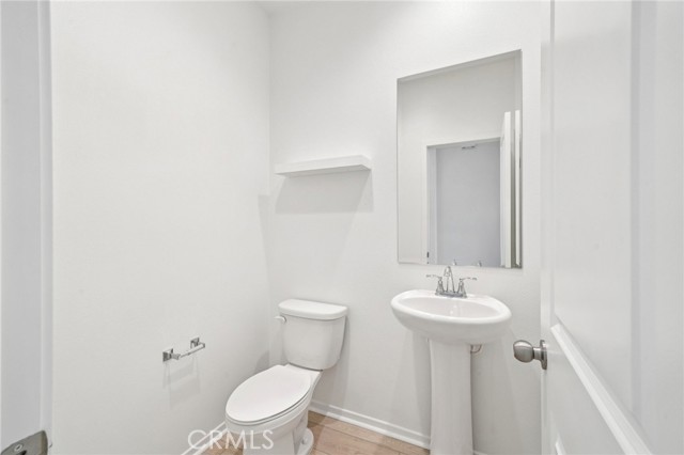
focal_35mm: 15
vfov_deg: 77.3
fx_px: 285
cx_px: 342
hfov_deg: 100.4
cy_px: 228
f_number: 9
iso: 400
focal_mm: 15
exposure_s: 1/30
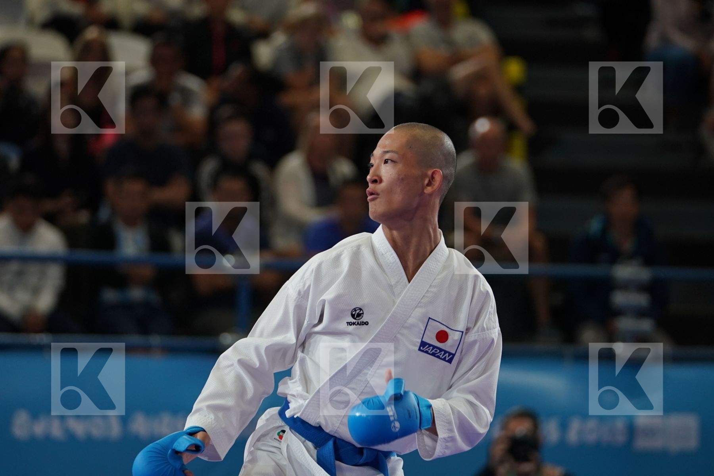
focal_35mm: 232
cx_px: 357
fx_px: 4601
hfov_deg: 8.9
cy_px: 238
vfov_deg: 5.9
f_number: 2.8
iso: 1000
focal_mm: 155
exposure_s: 1/1000
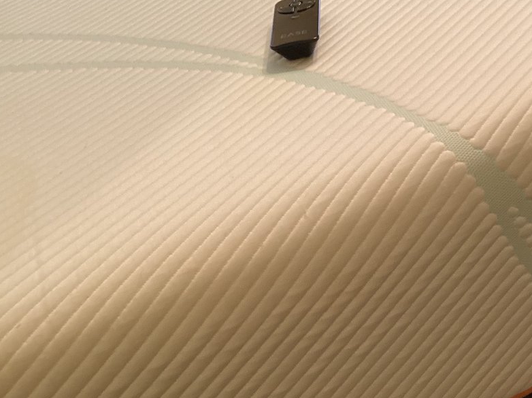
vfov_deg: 24.4
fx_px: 922
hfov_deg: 31.0
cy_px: 220
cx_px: 455
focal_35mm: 60
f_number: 2.4
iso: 320
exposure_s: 1/60
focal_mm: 3.3
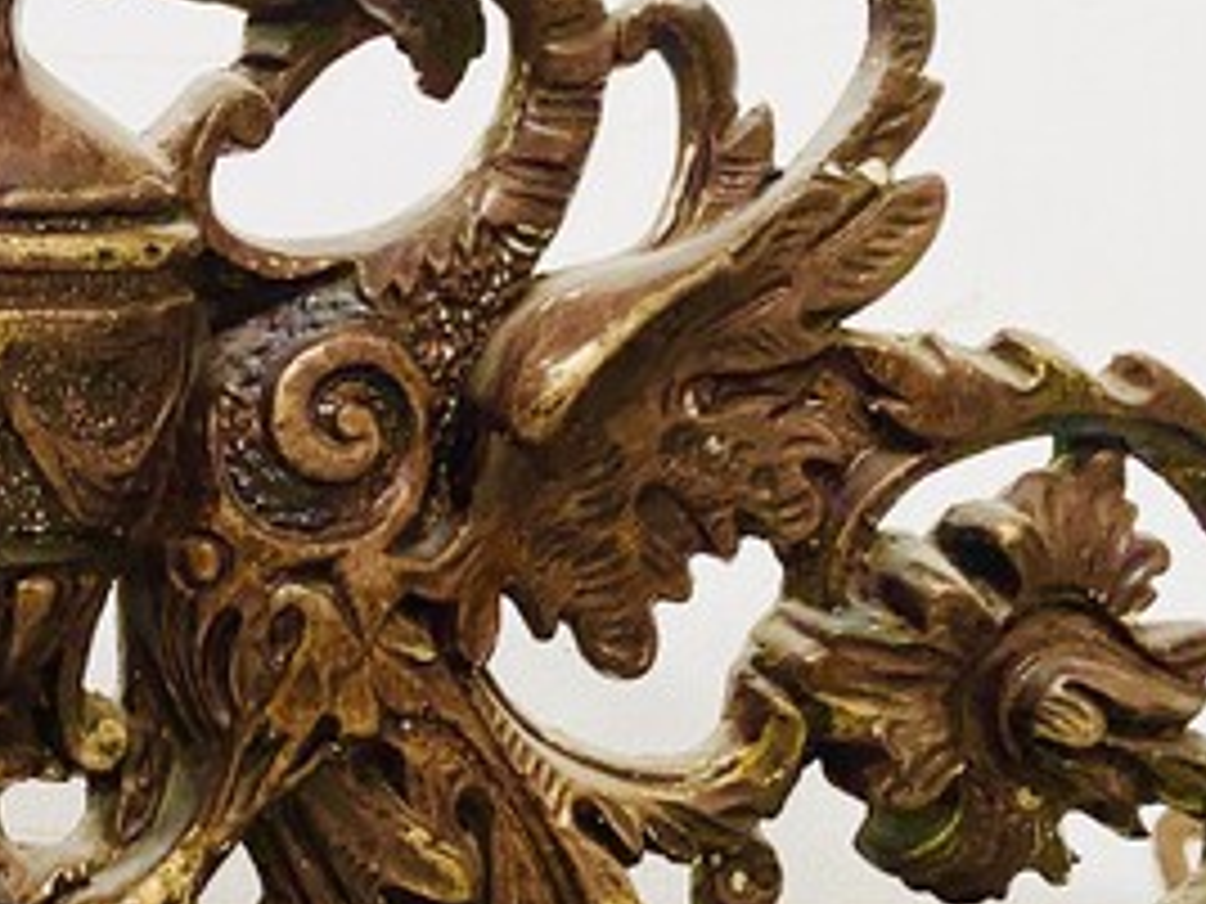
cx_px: 27
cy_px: 342
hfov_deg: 29.3
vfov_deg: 23.6
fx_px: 2160
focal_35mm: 62
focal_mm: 4.25
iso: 800
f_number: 1.8
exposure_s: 1/30
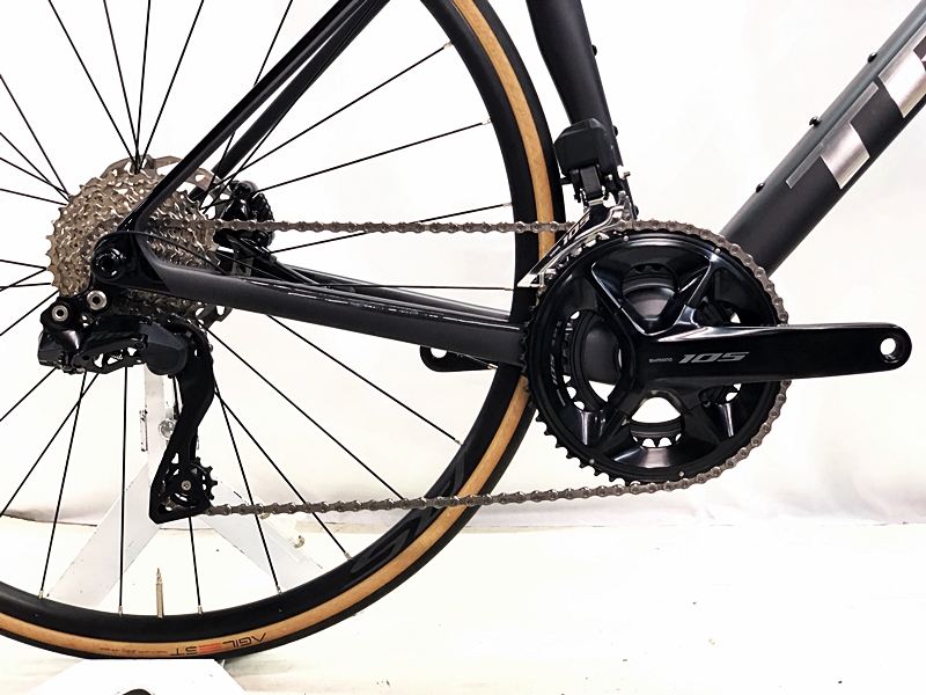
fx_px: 1391
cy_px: 348
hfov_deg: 36.8
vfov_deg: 28.0
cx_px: 463
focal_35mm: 52
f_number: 2.4
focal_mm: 6
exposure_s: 1/25
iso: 125
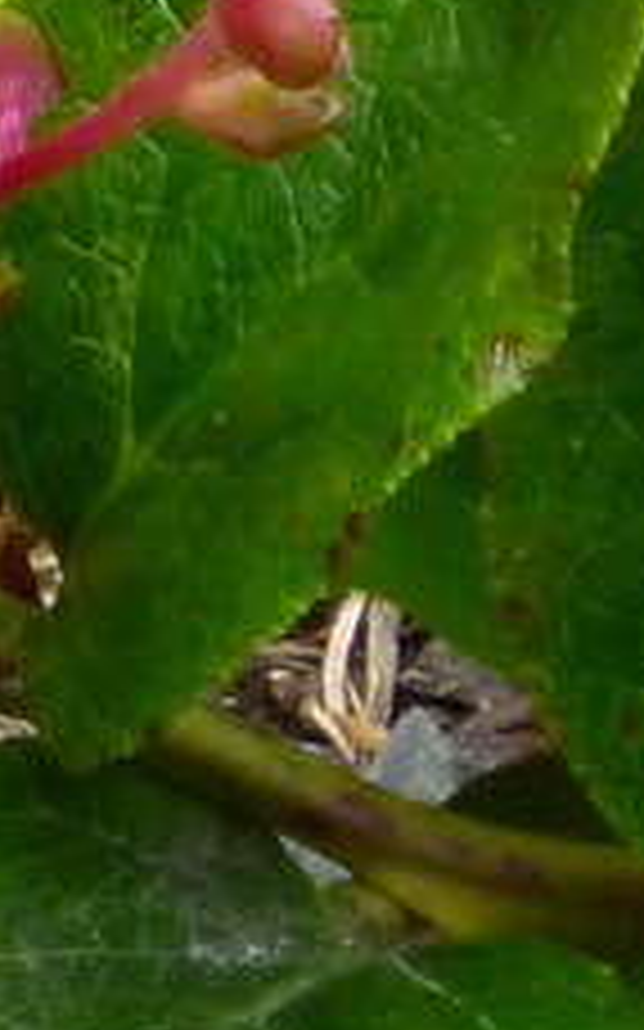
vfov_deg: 1.4
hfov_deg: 0.9
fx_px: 41587
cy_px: -63
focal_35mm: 1480
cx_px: -1306
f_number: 5.9
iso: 250
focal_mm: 36
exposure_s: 1/125
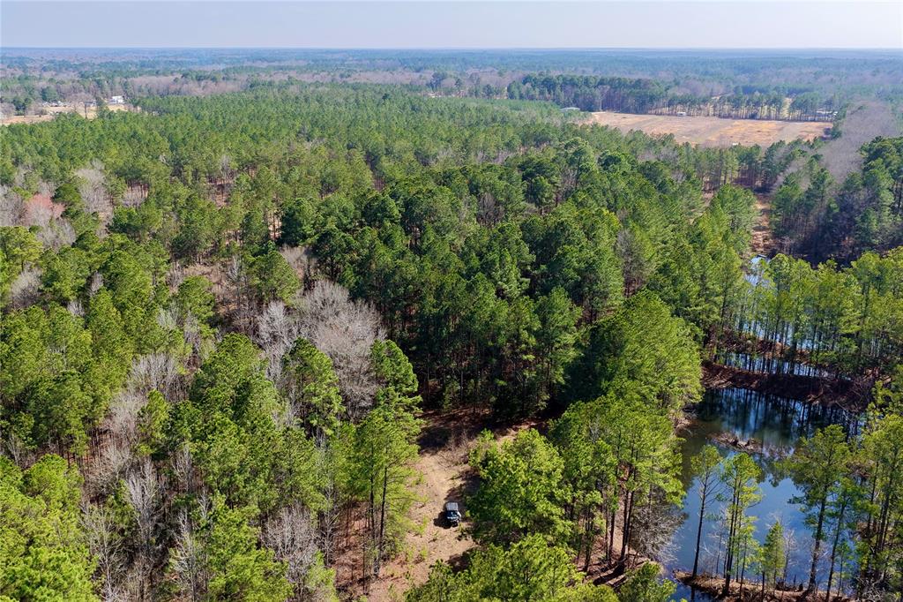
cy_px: 301
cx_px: 452
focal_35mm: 28
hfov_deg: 65.5
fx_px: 702
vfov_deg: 46.4
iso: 400
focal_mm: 14.45
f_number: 2.8
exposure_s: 1/2000
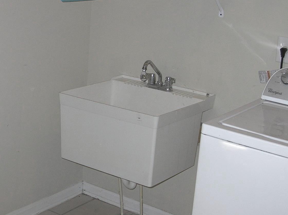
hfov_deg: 29.2
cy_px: 93
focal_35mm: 66
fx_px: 549
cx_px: 94
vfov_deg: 22.2
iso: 50
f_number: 2.7
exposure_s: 1/60.1
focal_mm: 6
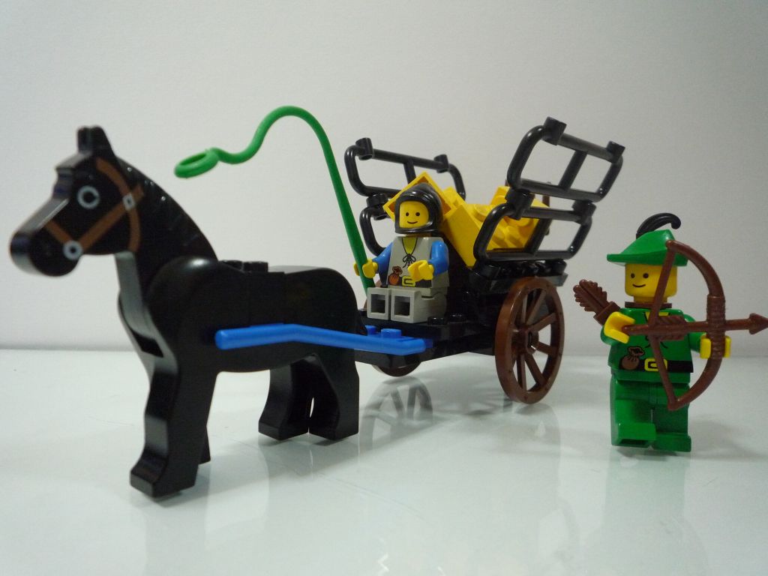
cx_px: 384
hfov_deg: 69.4
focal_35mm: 25
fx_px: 555
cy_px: 288
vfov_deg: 54.9
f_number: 2.8
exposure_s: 1/25
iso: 400
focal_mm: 4.4
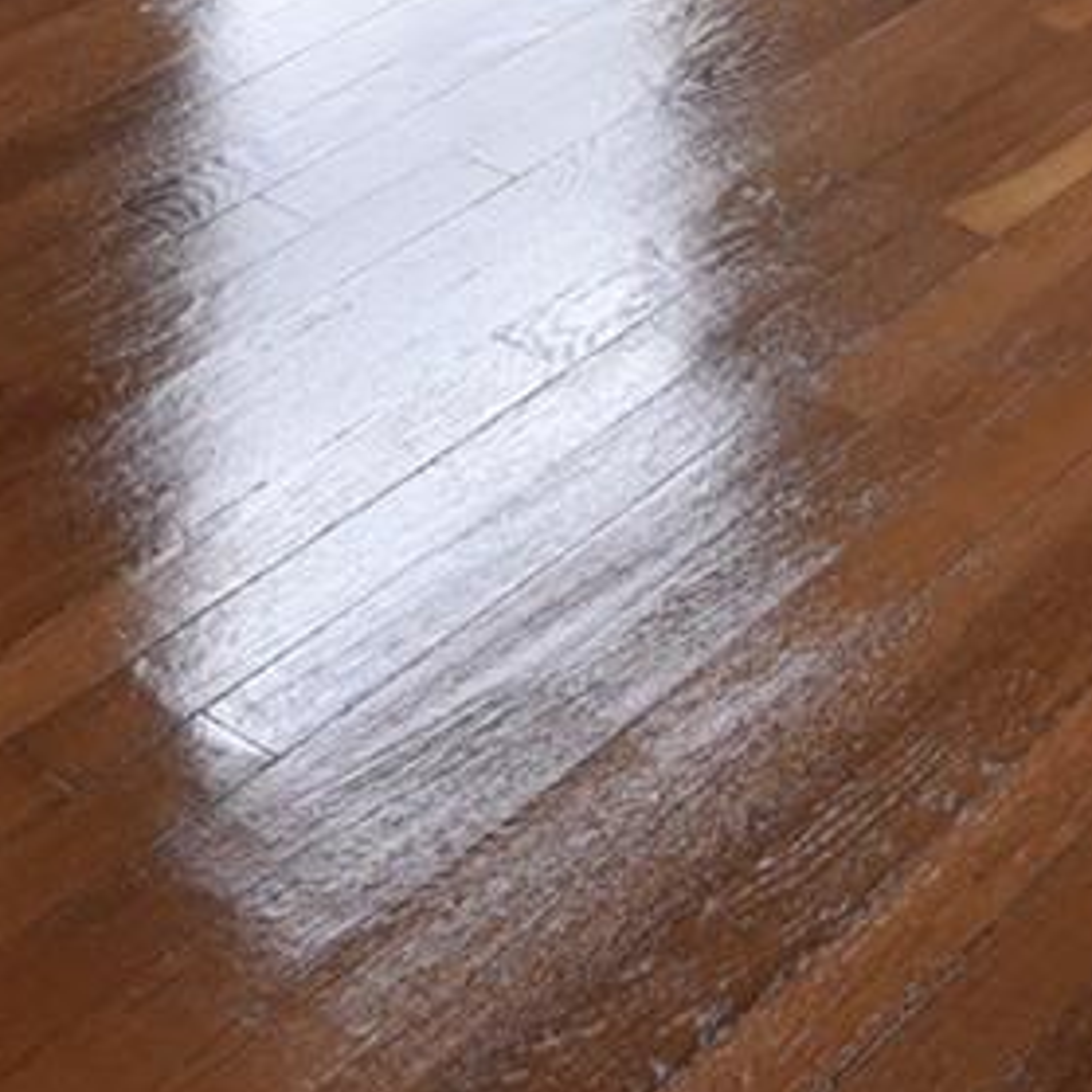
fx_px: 3569
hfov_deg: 17.4
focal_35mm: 100
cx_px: 654
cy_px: -1479
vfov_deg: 13.3
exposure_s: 1/125
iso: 400
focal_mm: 16
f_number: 4
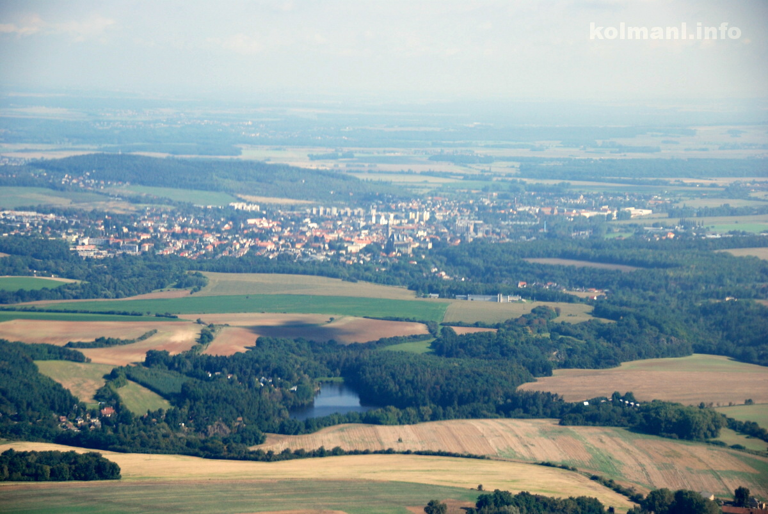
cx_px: 384
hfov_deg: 18.2
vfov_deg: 12.2
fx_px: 2403
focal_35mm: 112
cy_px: 257
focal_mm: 75
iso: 250
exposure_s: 1/1000
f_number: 6.3
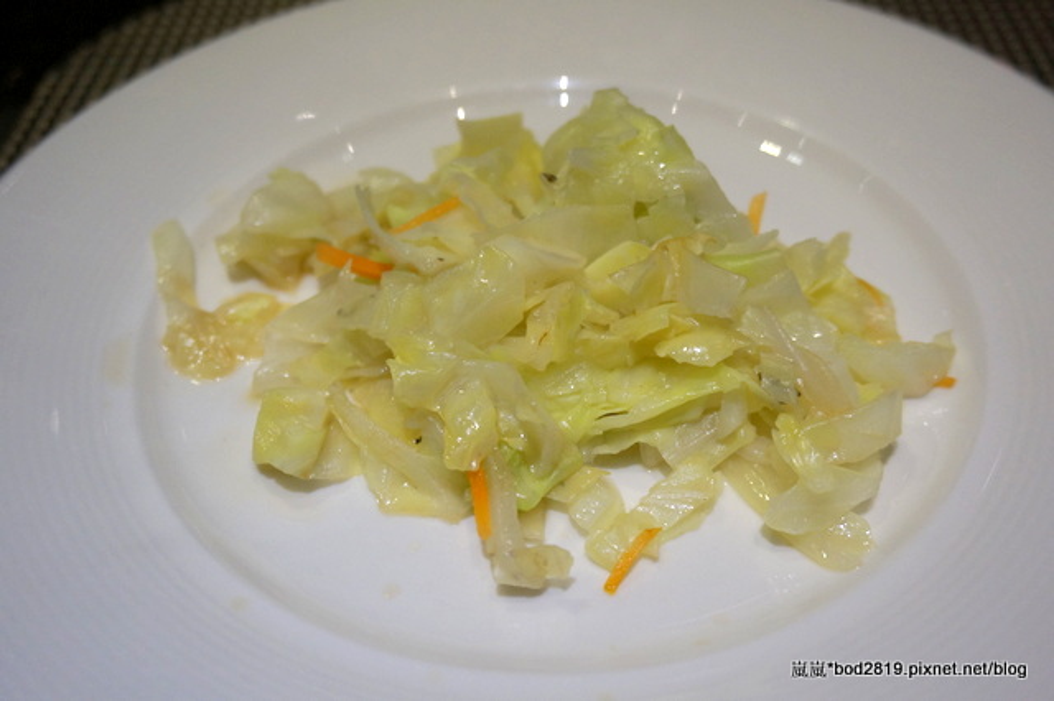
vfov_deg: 35.5
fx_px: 1097
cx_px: 527
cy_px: 350
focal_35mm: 38
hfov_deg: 51.3
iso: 400
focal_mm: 25
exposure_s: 1/60
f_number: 4.5
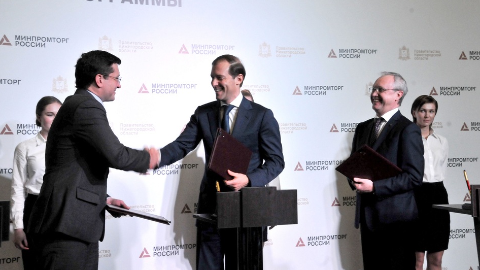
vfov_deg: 21.6
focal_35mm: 56
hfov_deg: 37.5
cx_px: 240
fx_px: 707
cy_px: 125
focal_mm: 35
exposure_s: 1/80
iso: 1600
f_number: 13
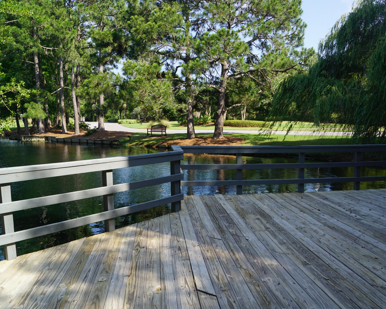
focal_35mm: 31
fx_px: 354
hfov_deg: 56.7
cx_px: 234
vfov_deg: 47.1
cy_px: 154
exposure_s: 1/100
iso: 100
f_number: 7.1
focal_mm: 18
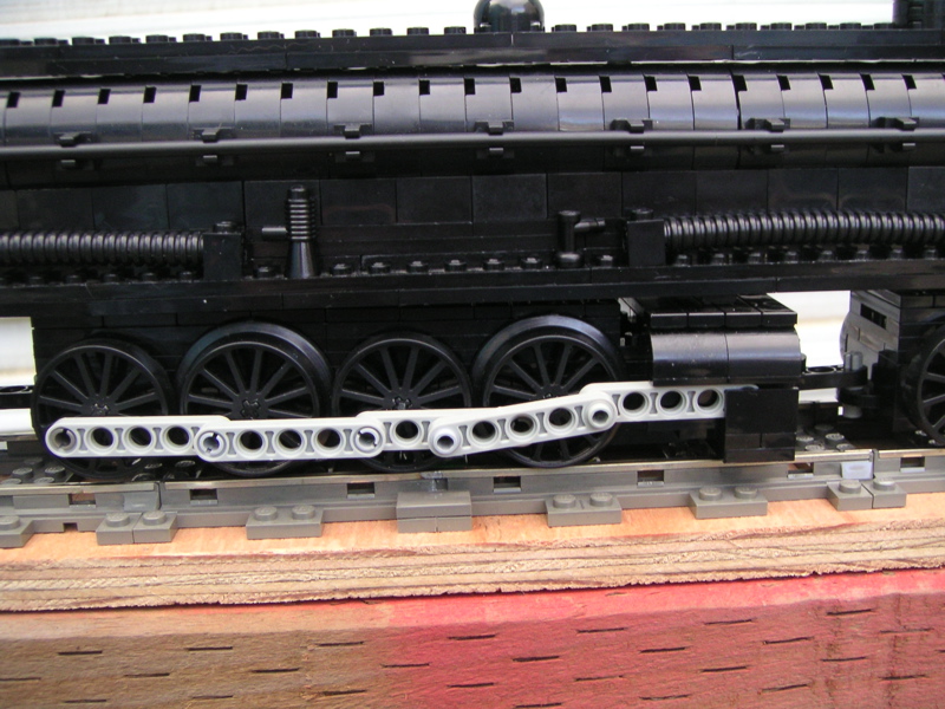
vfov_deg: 37.7
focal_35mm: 38
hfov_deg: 49.0
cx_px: 472
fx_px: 1037
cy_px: 354
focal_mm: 6
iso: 125
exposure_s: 1/45
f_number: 2.8
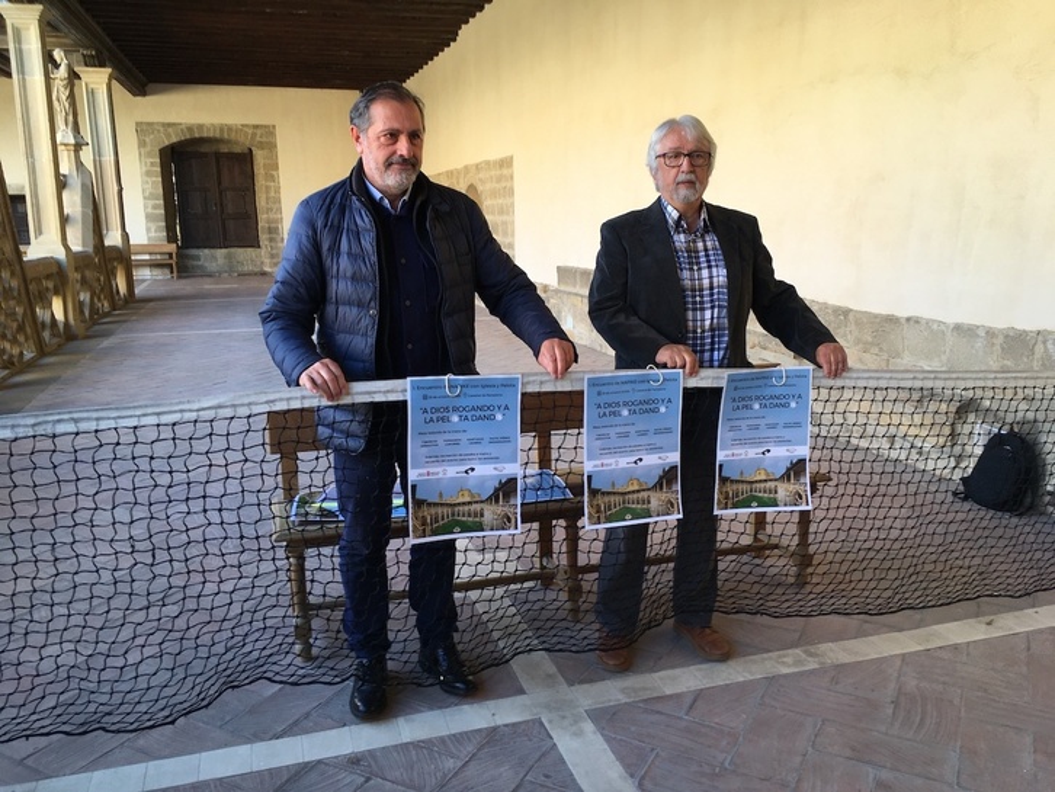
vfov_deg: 48.3
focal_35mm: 29
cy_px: 396
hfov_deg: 61.6
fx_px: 884
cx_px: 528
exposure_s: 1/50
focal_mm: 4.15
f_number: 2.2
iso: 25
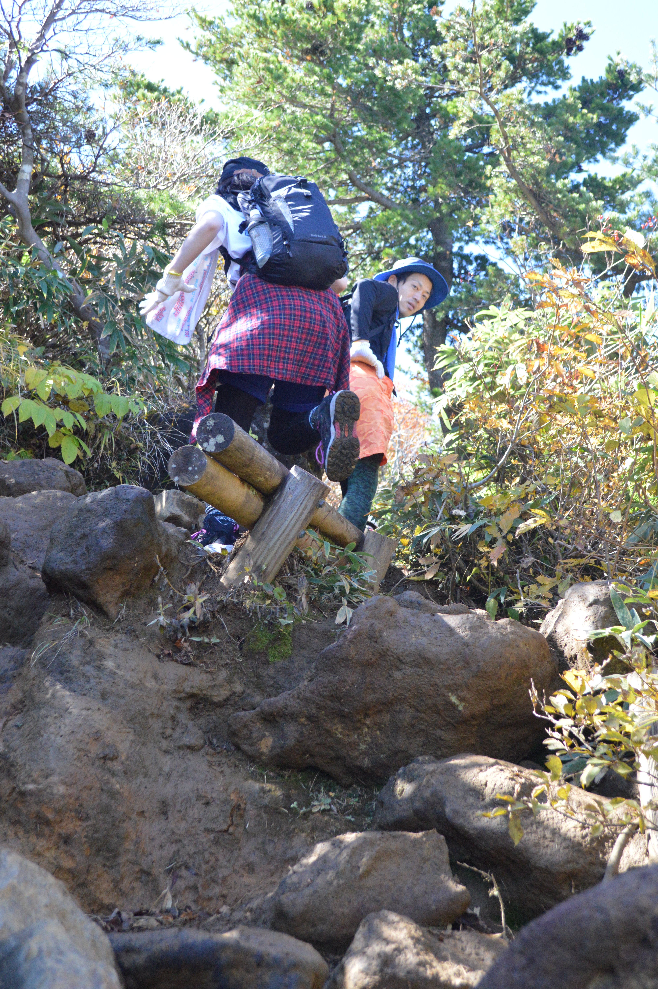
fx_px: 1401
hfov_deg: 26.4
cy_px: 494
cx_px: 329
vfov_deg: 38.9
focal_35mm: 51
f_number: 5
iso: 1600
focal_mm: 34
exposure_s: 1/500
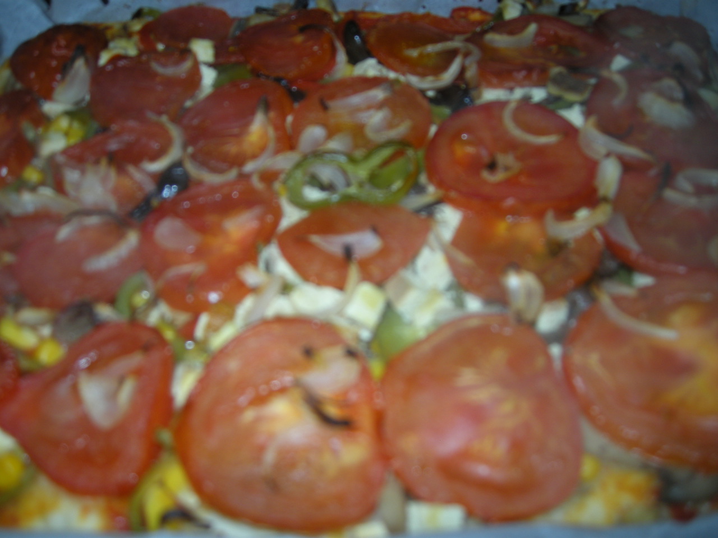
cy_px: 269
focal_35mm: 35
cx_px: 359
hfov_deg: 52.6
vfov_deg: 40.7
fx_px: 726
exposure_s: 1/60
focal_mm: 7.5
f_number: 2.7
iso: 64
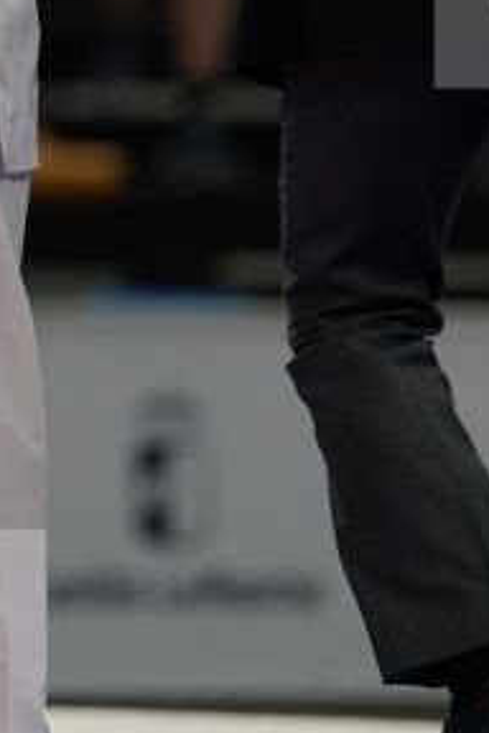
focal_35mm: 833
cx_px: -191
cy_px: -143
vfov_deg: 2.5
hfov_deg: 1.6
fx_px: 16971
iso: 800
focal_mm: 200
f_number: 2.8
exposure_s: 1/1000
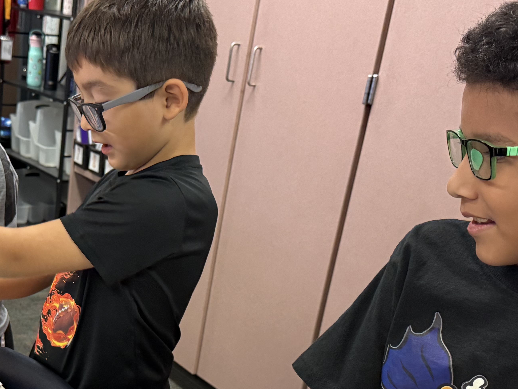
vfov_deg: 27.1
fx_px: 793
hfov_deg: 35.0
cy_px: 300
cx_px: 100
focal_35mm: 53
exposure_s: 1/60
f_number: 1.78
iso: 400
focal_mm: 6.76
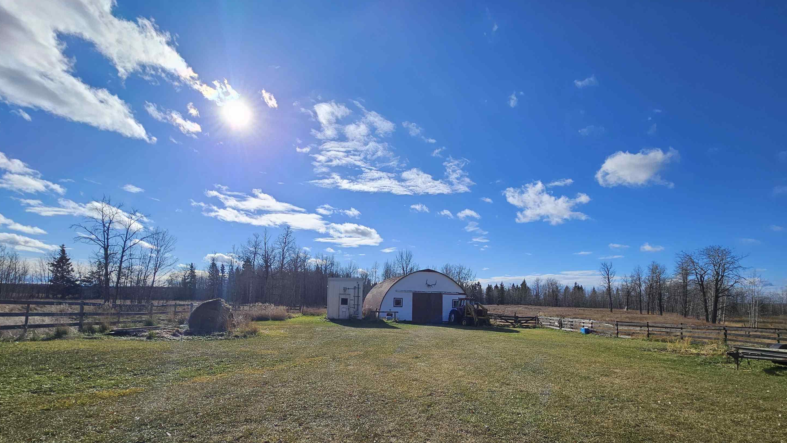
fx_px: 313
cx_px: 387
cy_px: 298
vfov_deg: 68.4
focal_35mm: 15
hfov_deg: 103.0
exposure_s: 1/4493
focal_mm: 2.2
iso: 50
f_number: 2.2
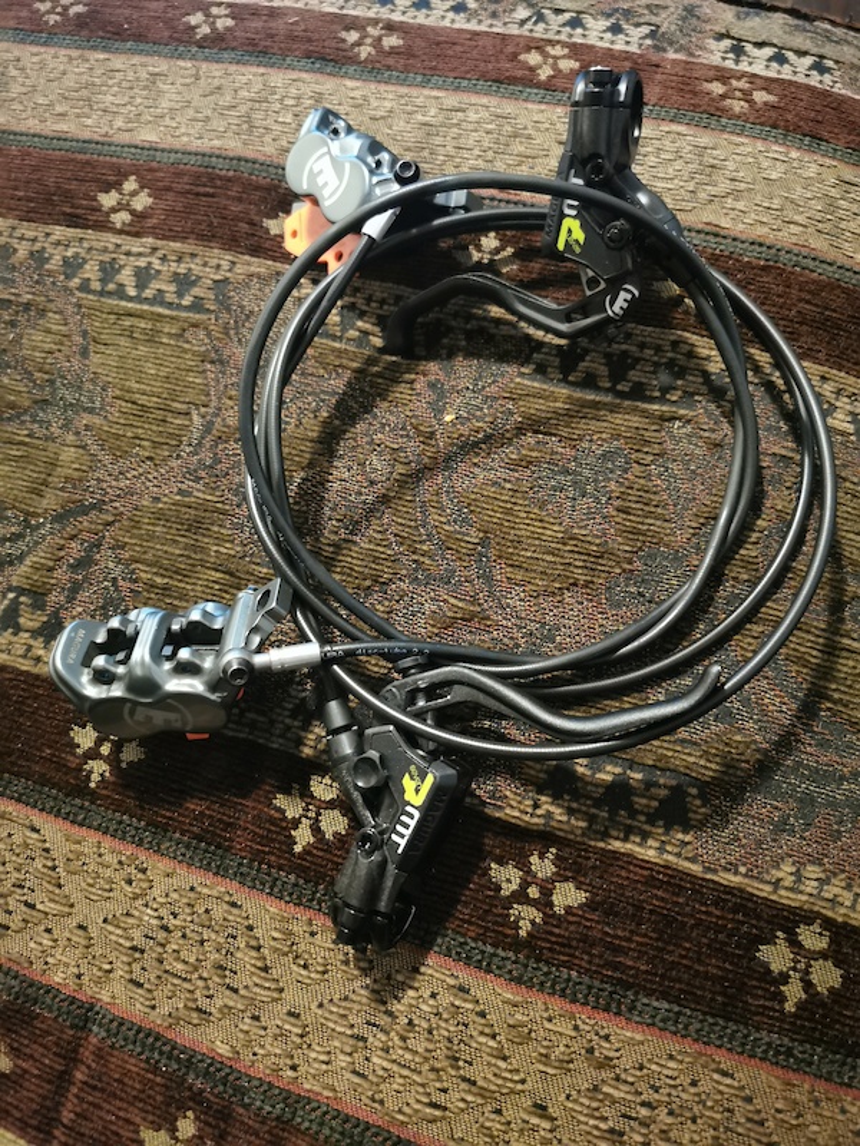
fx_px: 894
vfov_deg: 65.3
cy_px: 573
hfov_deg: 51.4
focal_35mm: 27
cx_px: 430
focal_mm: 5.56
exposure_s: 1/16.7
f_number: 1.6
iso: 2000
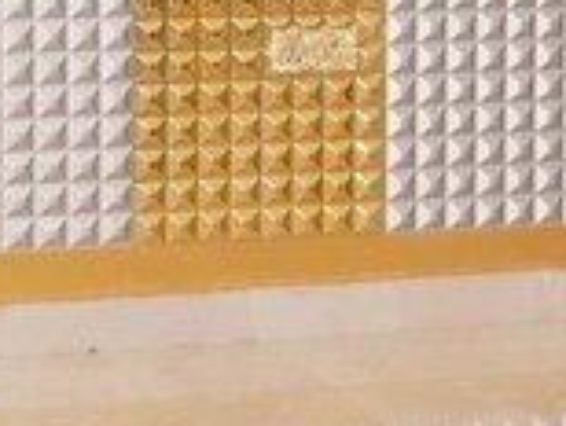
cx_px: 779
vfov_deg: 7.0
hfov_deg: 9.2
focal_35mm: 211
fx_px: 3455
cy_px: -105
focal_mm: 34
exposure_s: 1/200
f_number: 4
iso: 500
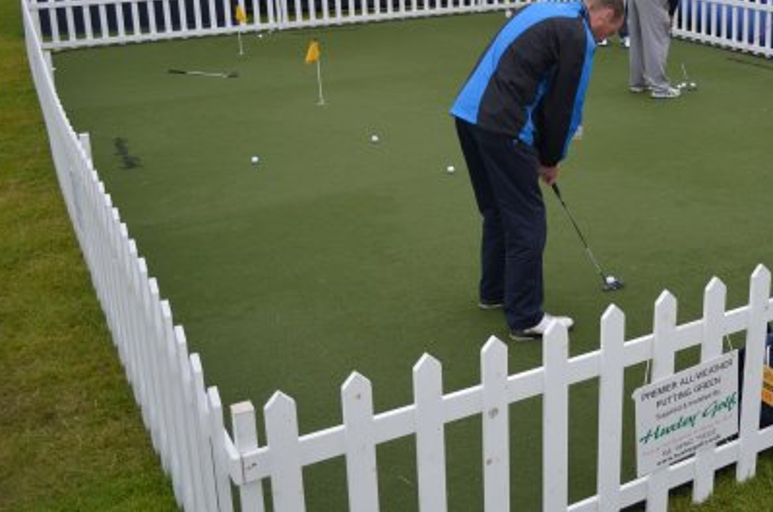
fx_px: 900
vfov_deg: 31.1
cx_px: 573
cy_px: 119
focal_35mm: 42
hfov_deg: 45.0
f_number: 3.5
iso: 200
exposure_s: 1/1600
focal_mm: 18
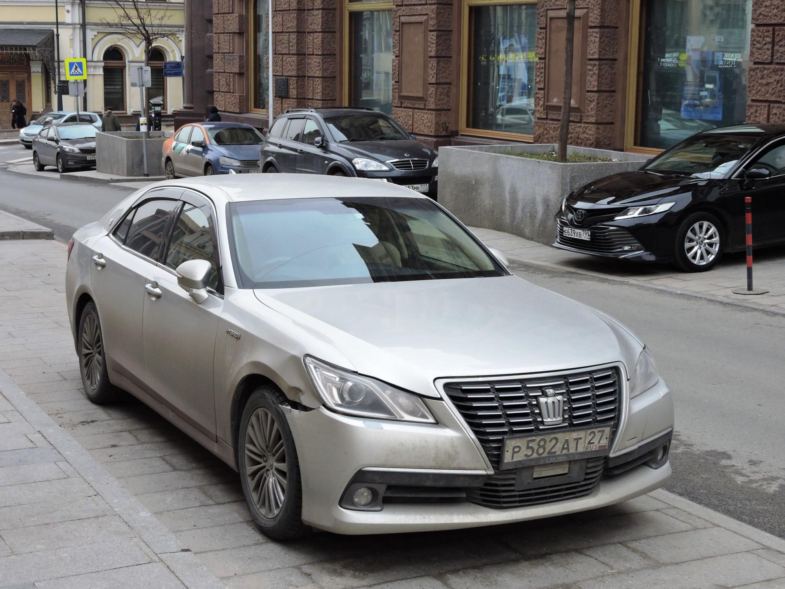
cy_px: 294
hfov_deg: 38.2
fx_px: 1134
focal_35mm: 50
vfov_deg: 29.1
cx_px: 392
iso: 100
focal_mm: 9
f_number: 4
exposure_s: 1/80
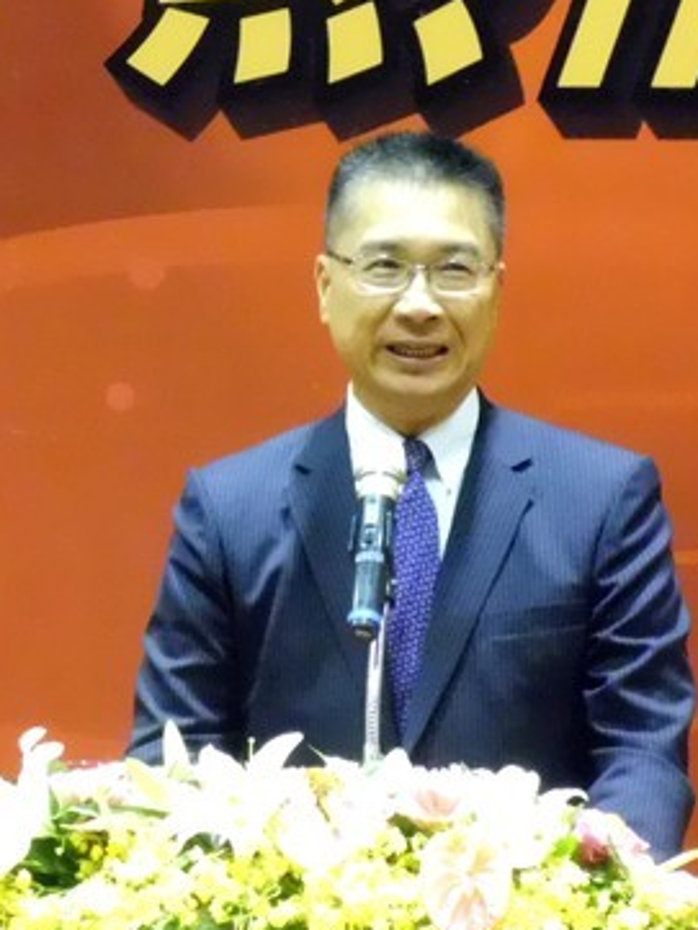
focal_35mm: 414
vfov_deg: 4.8
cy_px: 453
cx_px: 335
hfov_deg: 3.6
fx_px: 11124
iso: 3200
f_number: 6.3
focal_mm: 44.4
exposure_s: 1/50
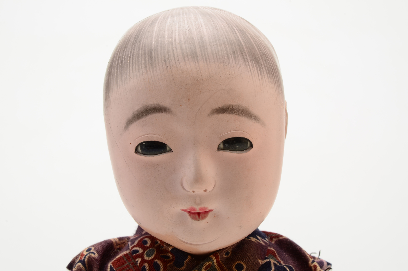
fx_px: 933
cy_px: 136
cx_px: 204
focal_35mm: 82
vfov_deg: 16.5
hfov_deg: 24.7
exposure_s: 1/160
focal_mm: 55
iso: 100
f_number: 22
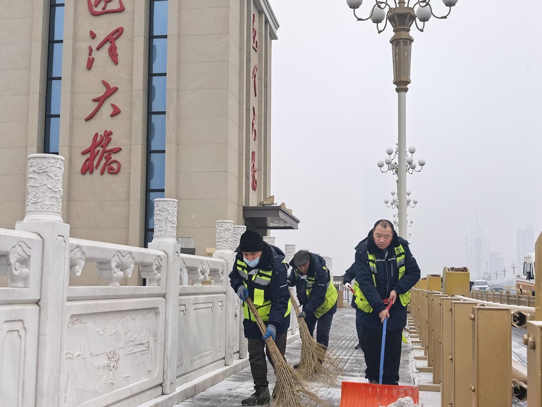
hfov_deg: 39.7
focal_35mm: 48
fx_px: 752
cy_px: 204
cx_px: 271
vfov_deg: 30.3
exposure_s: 1/665
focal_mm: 8.5
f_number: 2
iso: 160
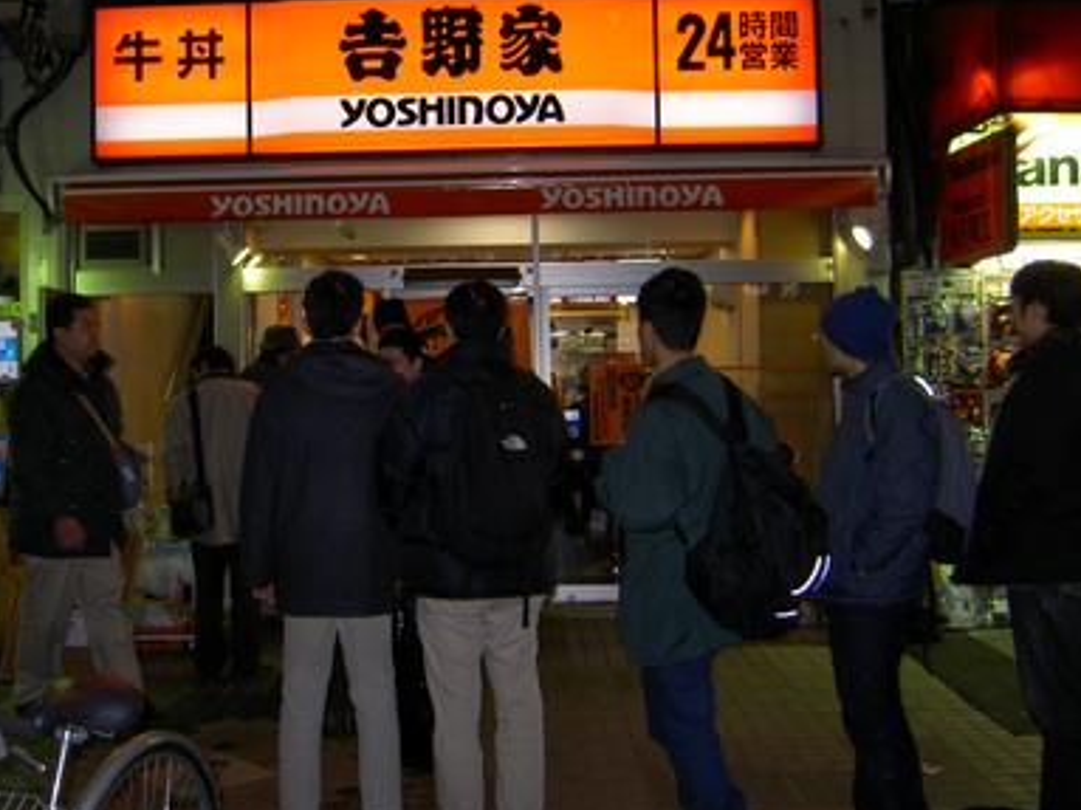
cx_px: 474
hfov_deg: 46.7
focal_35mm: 40
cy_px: 353
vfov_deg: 35.9
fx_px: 1249
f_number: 2.8
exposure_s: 1/60
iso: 100
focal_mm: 5.6
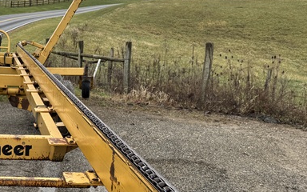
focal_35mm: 53
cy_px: 158
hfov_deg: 35.3
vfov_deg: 24.0
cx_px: 15
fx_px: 443
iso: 80
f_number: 1.78
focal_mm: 6.76
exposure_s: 1/864
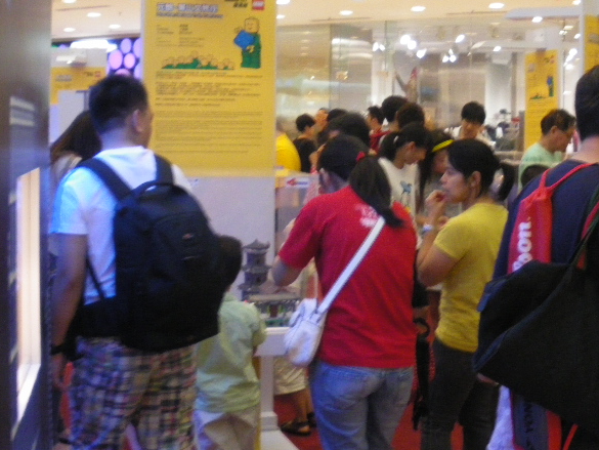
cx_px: 394
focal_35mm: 63
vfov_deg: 23.2
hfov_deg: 30.5
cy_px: 140
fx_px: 1090
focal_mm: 6.3
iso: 400
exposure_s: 1/50
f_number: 3.5
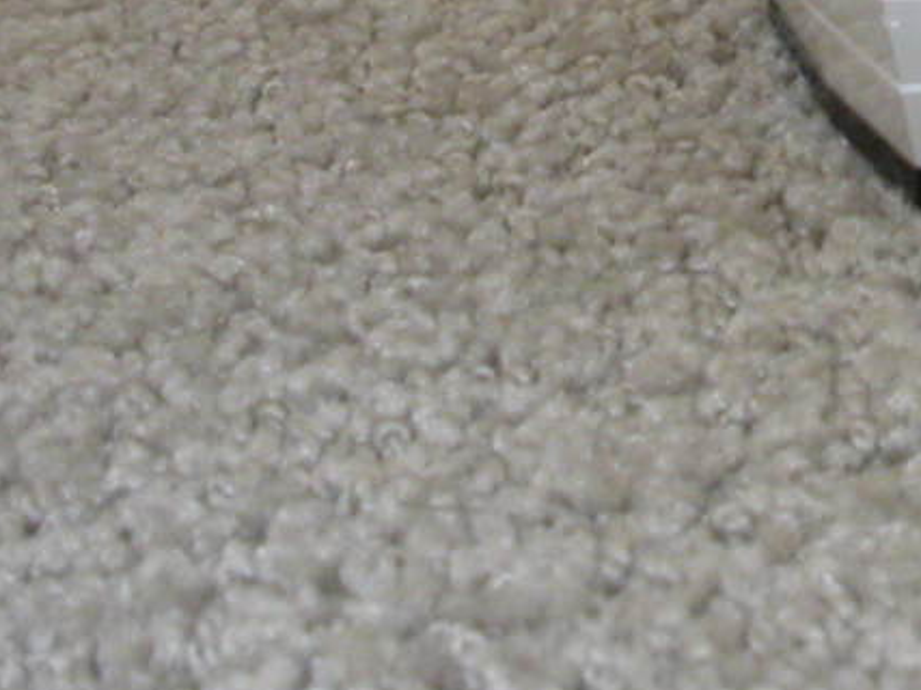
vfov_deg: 13.0
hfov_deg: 16.9
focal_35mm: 111
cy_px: -106
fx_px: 2952
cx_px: 1132
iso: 182
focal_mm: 5.6
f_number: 4.5
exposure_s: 1/27.6
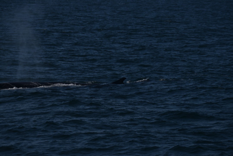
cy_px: 78
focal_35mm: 248
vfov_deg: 5.6
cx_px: 116
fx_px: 1602
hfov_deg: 8.3
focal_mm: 165
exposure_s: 1/4000
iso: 200
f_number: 7.1
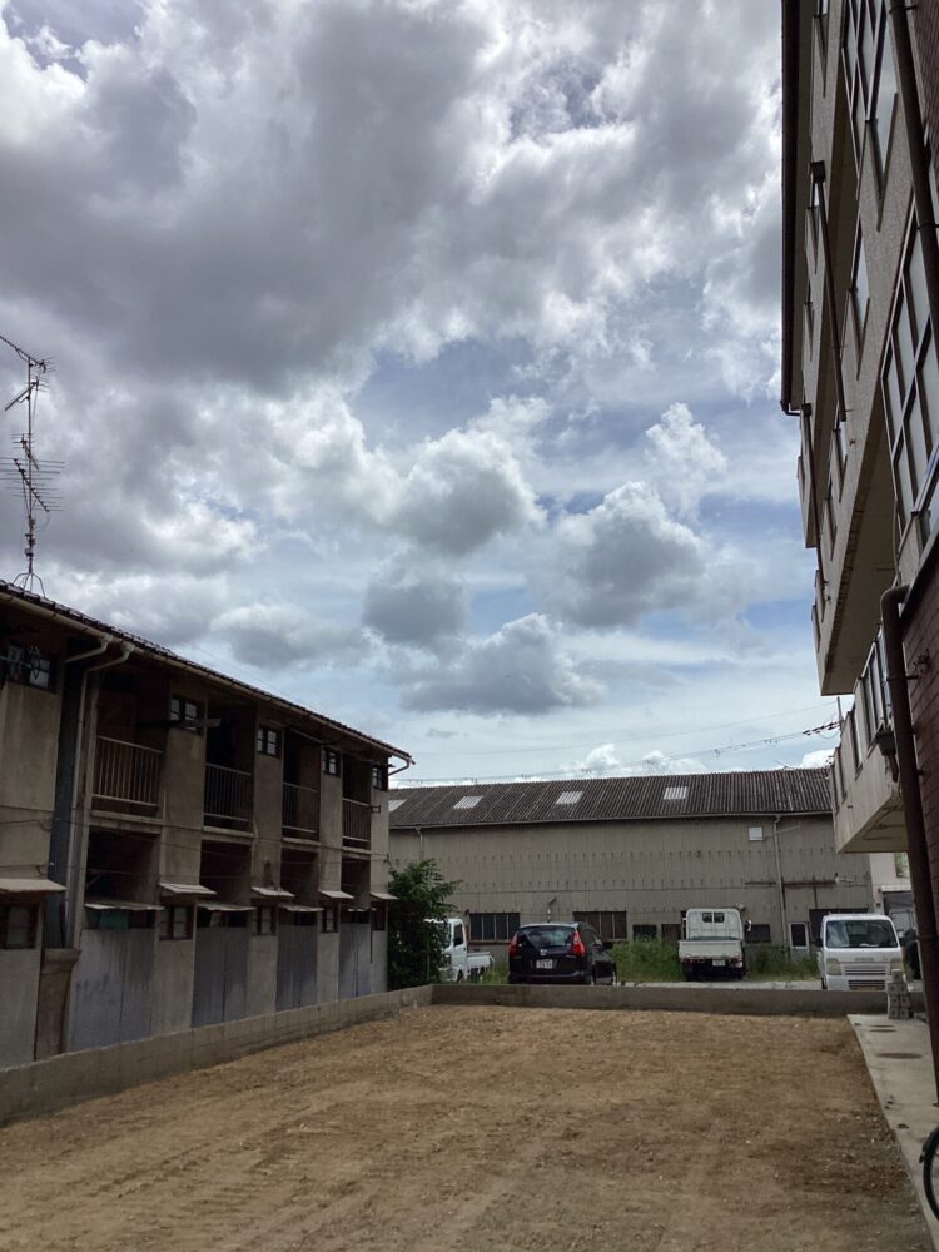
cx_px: 470
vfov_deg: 58.4
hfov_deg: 45.4
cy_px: 626
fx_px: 1121
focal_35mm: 31
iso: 25
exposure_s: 1/3704
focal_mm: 3.3
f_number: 2.4
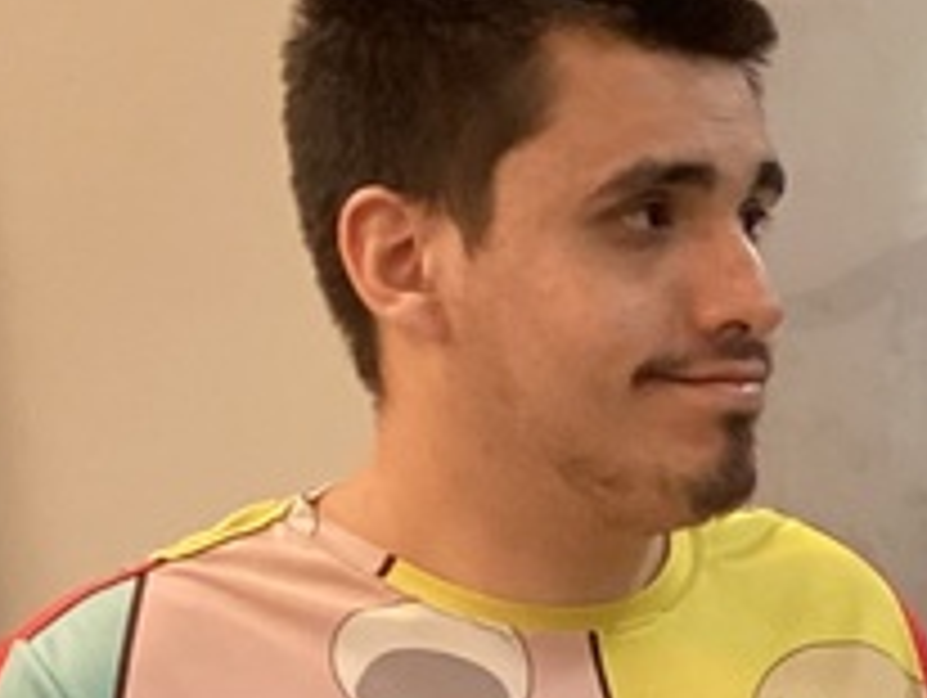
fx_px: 4129
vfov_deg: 9.4
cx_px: 1881
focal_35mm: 154
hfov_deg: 11.5
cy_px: 1045
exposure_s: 1/60
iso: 320
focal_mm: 3.3
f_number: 2.4
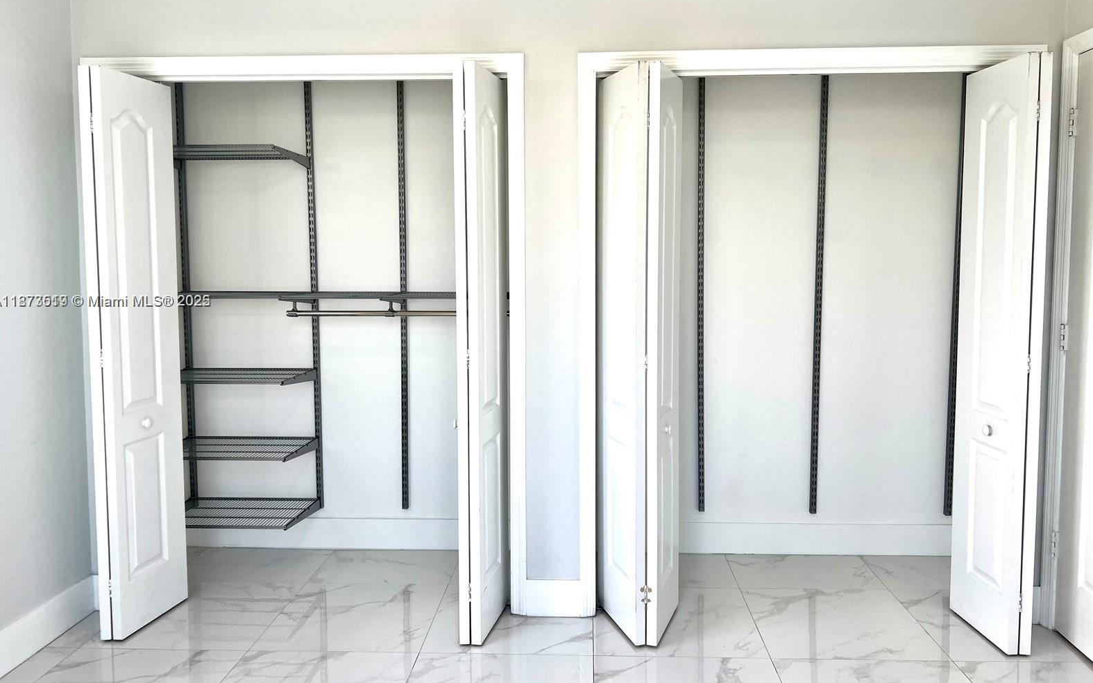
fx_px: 834
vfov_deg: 44.5
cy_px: 302
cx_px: 543
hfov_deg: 66.5
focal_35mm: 28
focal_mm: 5.7
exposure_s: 1/250
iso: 40
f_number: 1.5
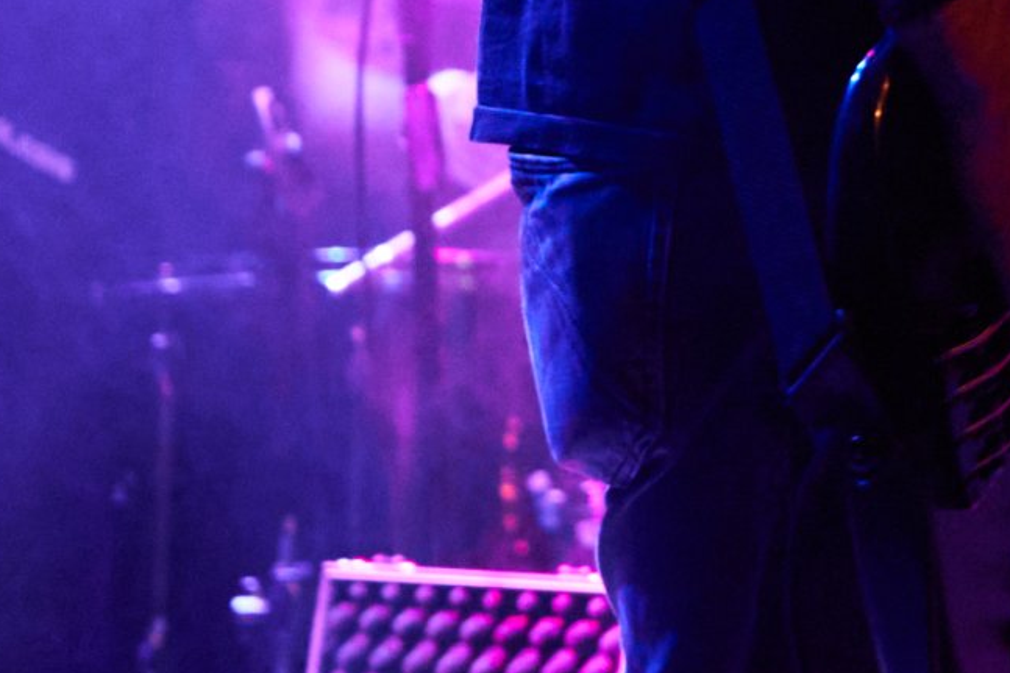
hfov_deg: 7.4
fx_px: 7769
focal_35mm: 277
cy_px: -607
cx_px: 1227
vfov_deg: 4.9
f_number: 2.8
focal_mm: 70
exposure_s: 1/200
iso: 6400
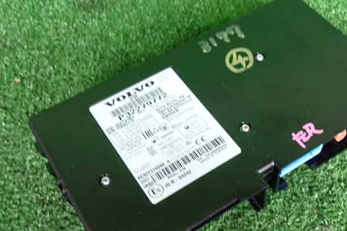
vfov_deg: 31.0
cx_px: 218
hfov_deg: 45.0
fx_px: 414
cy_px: 146
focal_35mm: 43
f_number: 2.3
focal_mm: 5.4
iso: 800
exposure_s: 1/30
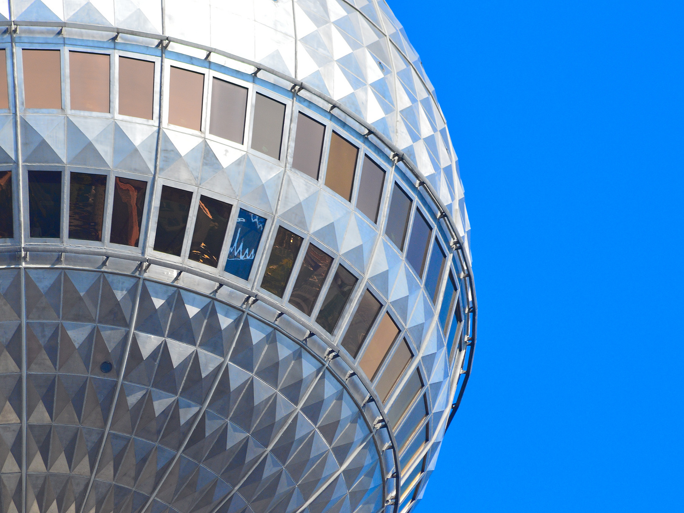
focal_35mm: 489
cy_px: 257
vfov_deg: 3.0
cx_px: 315
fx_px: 9662
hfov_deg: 4.1
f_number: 11
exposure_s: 1/500
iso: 400
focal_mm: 300
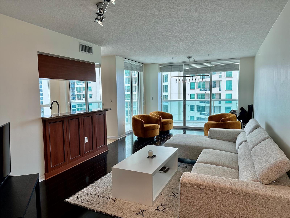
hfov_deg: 71.6
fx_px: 201
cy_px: 109
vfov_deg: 56.8
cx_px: 145
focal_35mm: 24
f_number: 1.78
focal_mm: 6.86
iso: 80
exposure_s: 1/332
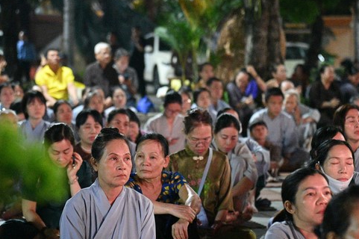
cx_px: 182
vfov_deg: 8.5
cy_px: 158
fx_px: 1614
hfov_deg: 12.7
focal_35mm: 162
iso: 32000
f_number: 4.5
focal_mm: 120
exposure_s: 1/200
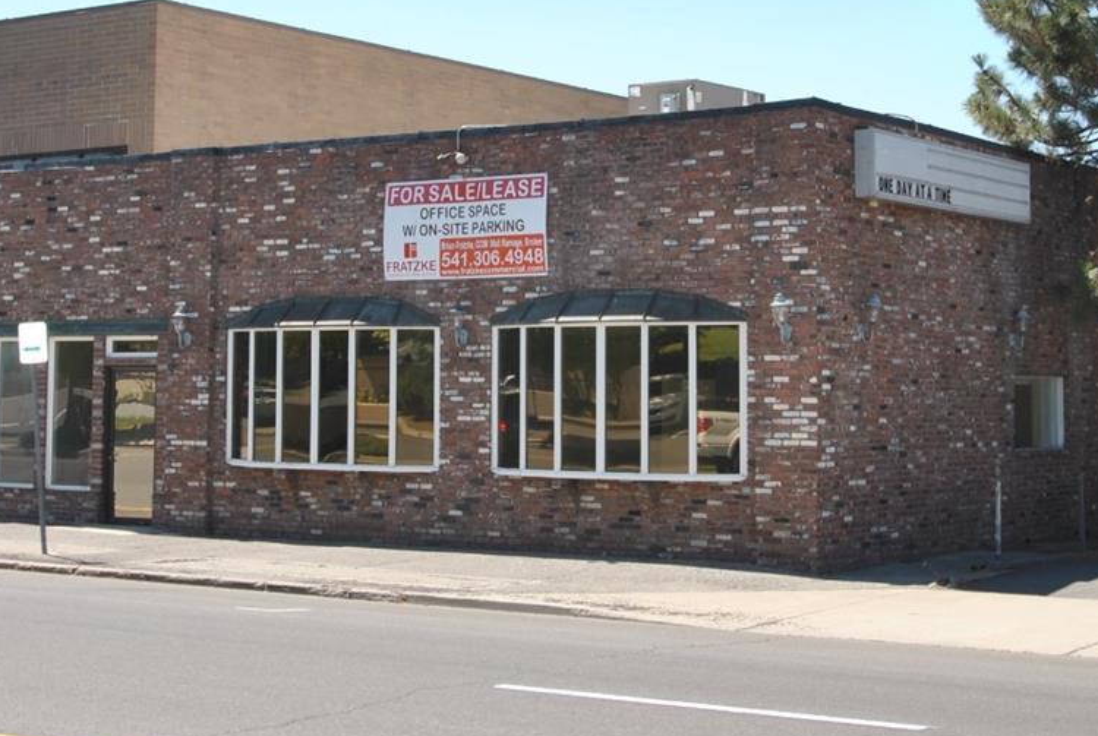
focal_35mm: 72
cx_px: 553
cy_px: 158
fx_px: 2200
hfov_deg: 28.0
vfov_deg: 18.8
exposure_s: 1/200
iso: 100
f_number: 7.1
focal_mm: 24
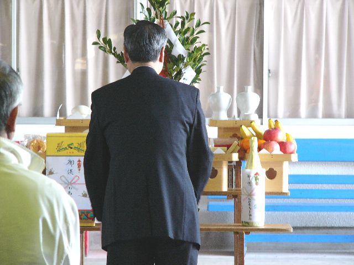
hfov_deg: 9.3
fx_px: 2168
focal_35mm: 212
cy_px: 132
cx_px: 177
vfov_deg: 7.0
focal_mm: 35.3
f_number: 2.8
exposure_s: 1/60
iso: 200
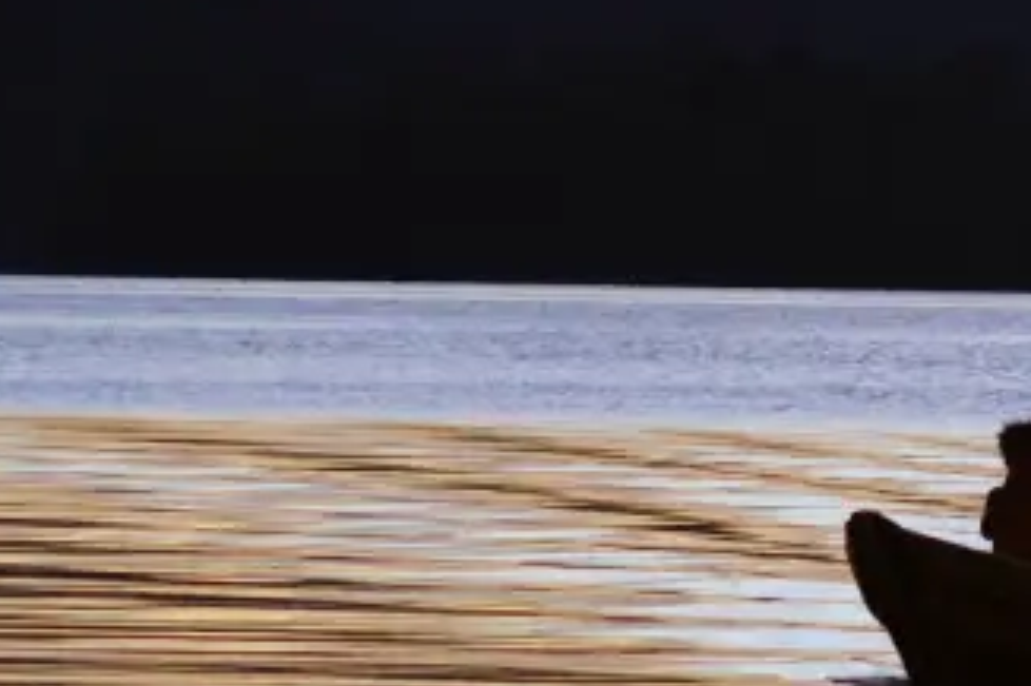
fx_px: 15920
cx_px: 886
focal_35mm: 556
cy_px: 504
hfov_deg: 3.7
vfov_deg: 2.5
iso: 125
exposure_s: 1/160
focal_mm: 85
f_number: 4.5
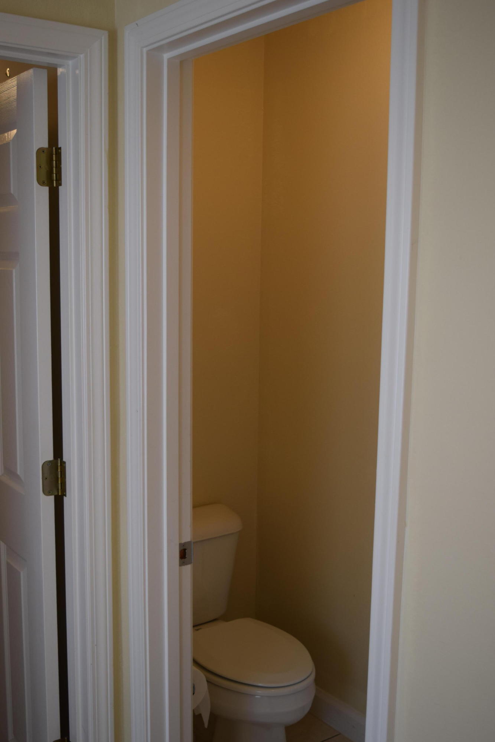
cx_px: 248
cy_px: 371
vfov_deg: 47.9
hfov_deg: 33.0
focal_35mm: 40
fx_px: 835
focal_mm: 27
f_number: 4.5
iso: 400
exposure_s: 1/80
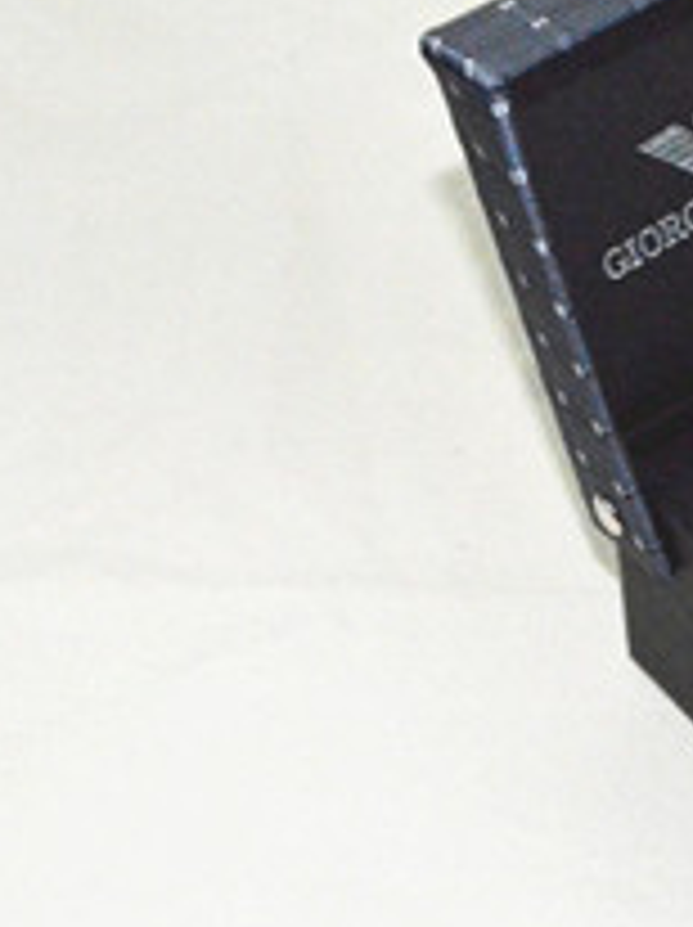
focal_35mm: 122
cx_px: 932
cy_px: 526
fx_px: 3268
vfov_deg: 16.1
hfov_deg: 11.7
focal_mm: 35
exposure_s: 1/250
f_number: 25
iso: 6400
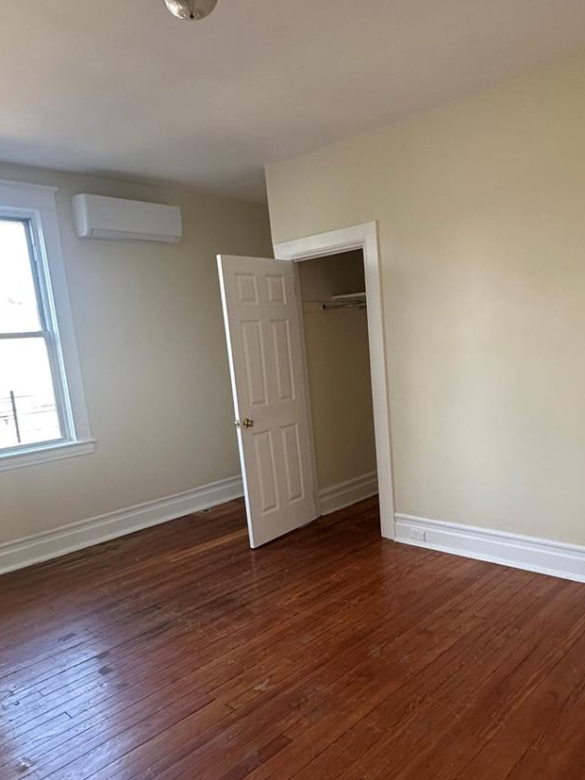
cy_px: 453
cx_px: 343
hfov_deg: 52.8
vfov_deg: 66.9
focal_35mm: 26
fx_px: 586
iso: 250
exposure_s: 1/60
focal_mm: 2.22
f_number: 2.2
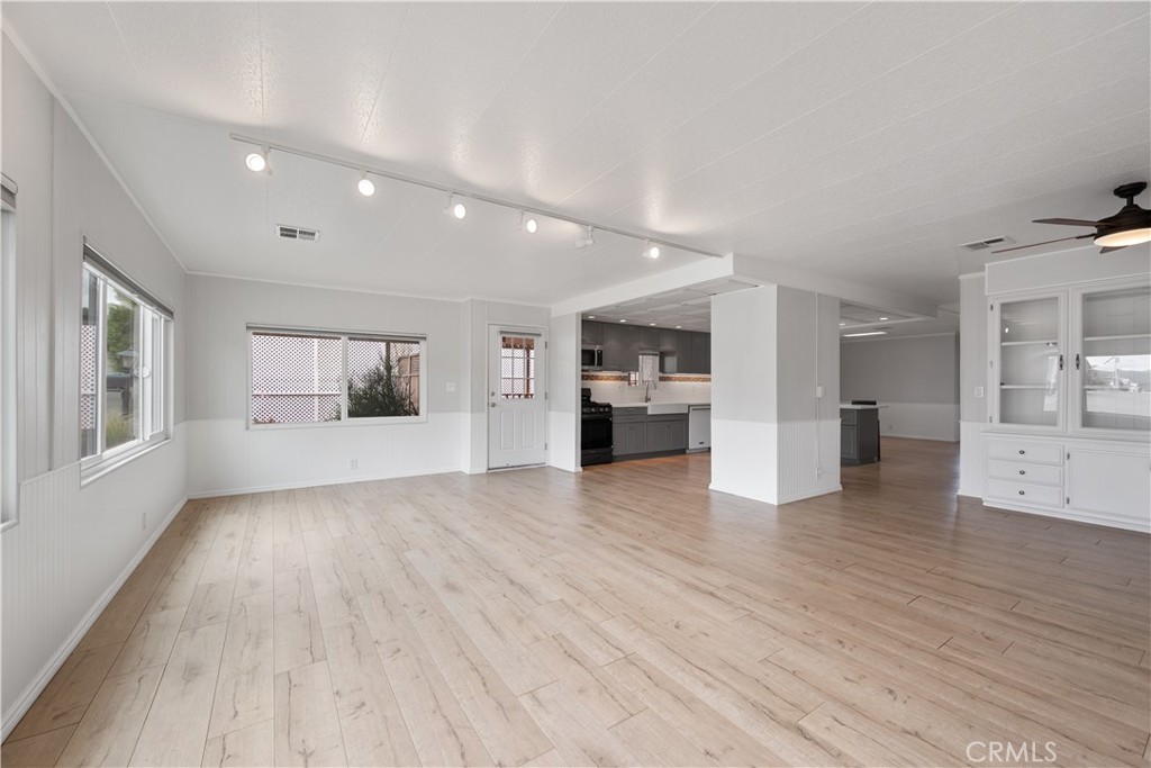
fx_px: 448
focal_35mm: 14
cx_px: 576
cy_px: 384
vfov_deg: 81.2
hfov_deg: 104.2
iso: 100
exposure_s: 1/6
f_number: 8
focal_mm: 14
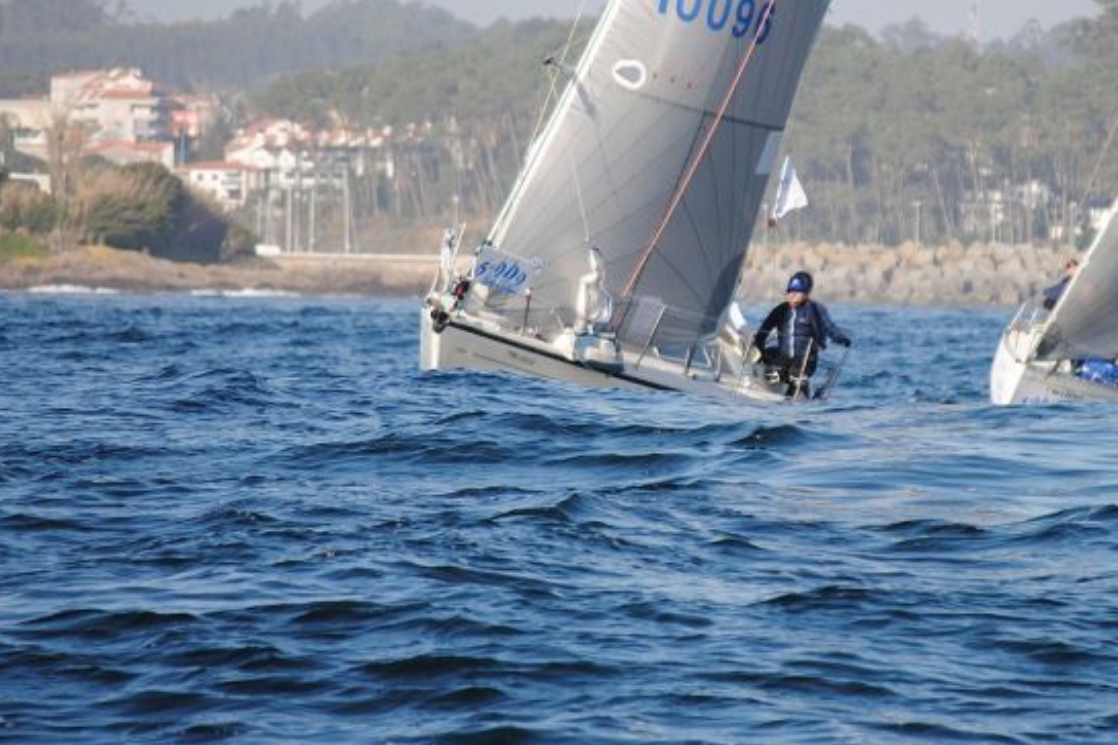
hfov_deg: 5.8
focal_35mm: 353
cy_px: 247
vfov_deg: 3.9
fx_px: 10959
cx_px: 697
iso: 200
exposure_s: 1/800
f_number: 5.3
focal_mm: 160
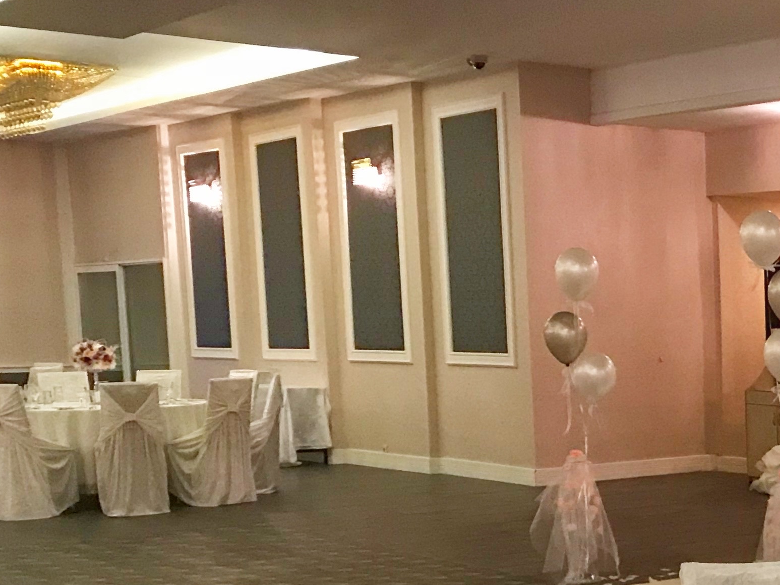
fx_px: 1645
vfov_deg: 19.7
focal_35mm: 73
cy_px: 564
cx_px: 964
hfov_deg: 24.0
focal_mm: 3.99
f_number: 1.8
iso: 100
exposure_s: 1/14
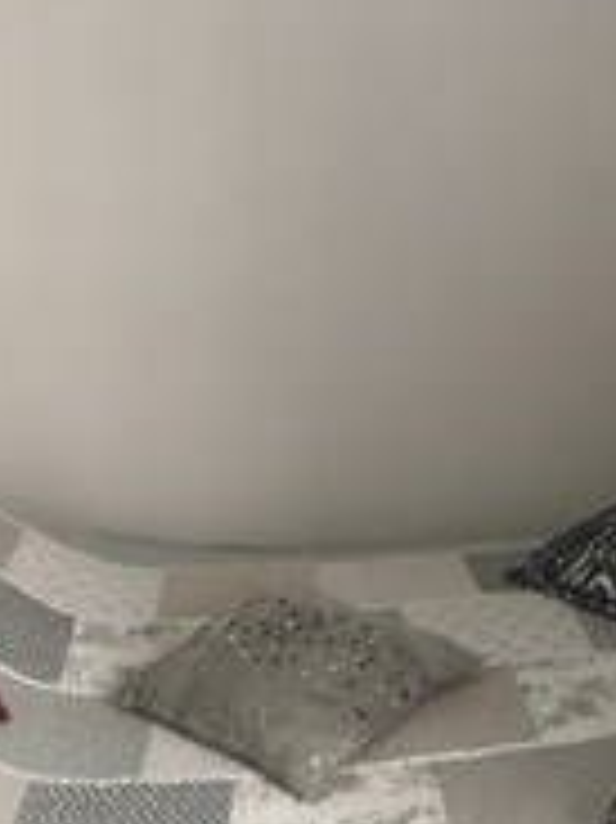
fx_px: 1354
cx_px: 355
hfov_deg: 25.6
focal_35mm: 57
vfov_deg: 33.3
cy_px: 234
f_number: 2.2
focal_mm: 4.15
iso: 200
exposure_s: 1/25
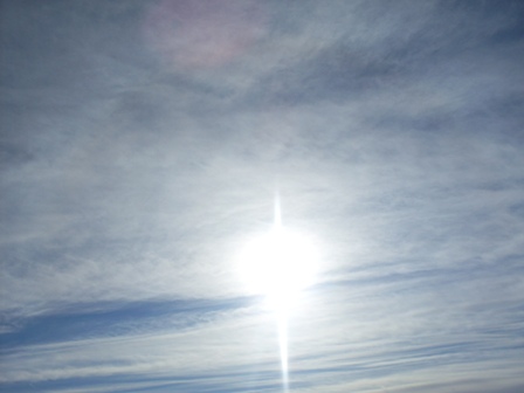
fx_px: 575
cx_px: 262
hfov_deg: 49.0
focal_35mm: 38
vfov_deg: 37.7
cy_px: 196
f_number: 8.4
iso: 80
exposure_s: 1/1000
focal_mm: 6.3
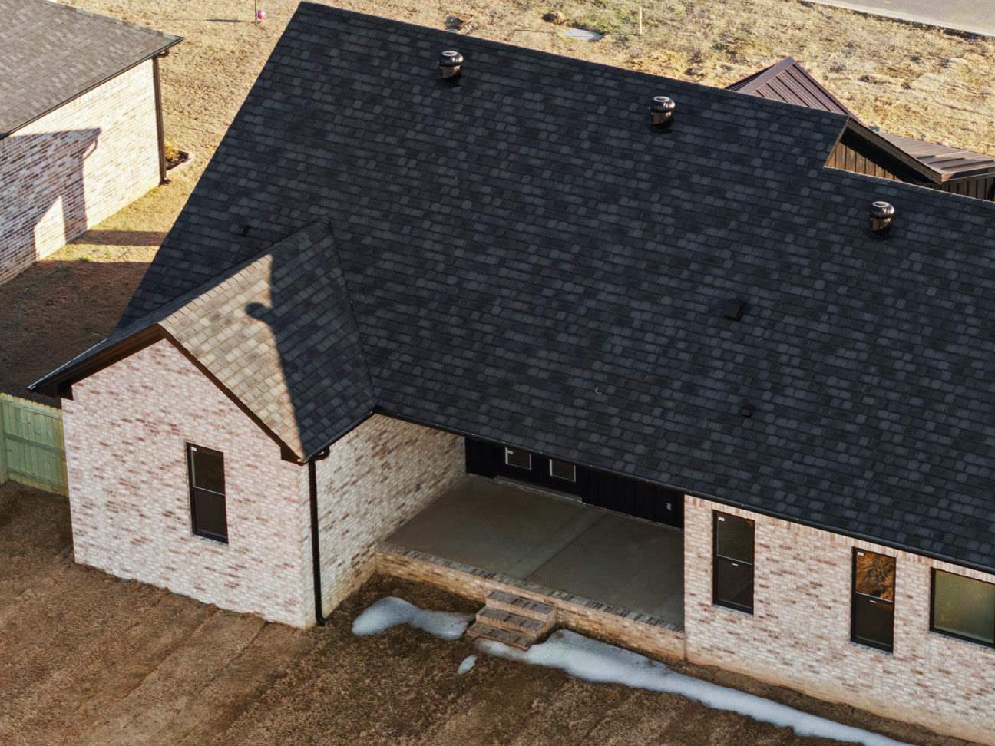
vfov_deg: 11.0
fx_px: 3880
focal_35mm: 135
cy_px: 479
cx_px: 683
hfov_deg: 14.6
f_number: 2.8
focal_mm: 19.35
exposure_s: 1/20
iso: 200
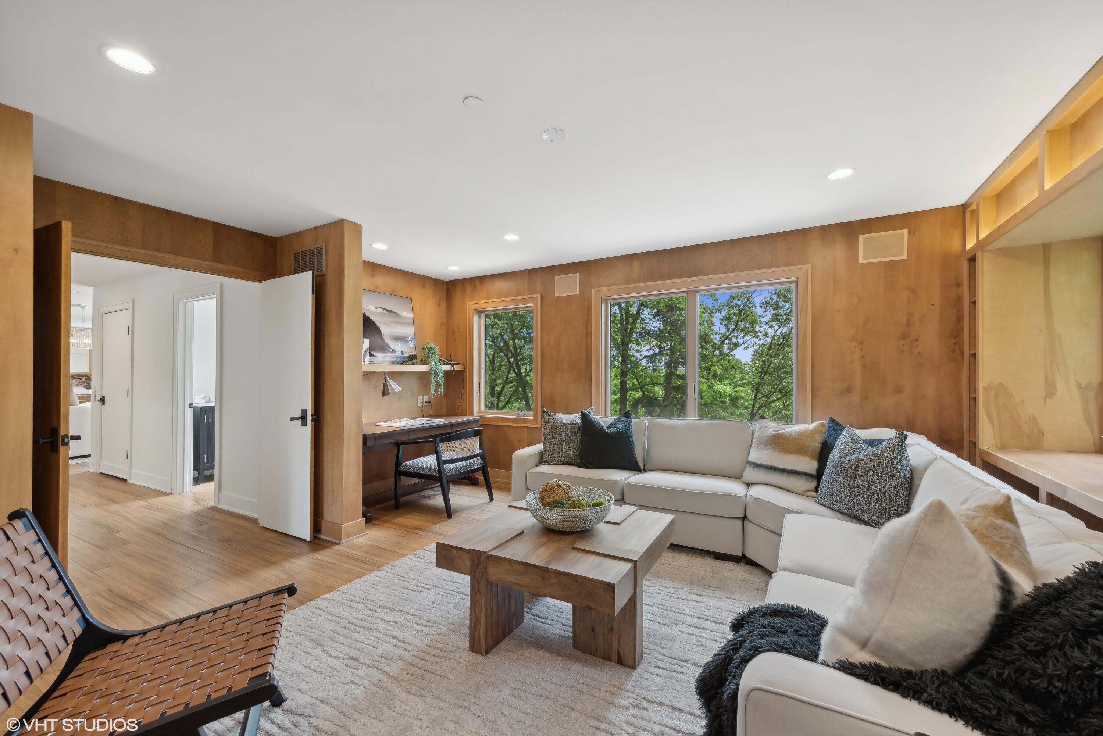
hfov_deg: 104.2
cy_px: 368
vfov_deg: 81.2
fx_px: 429
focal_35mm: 14
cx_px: 552
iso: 200
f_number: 11
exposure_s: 1/3.33
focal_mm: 14
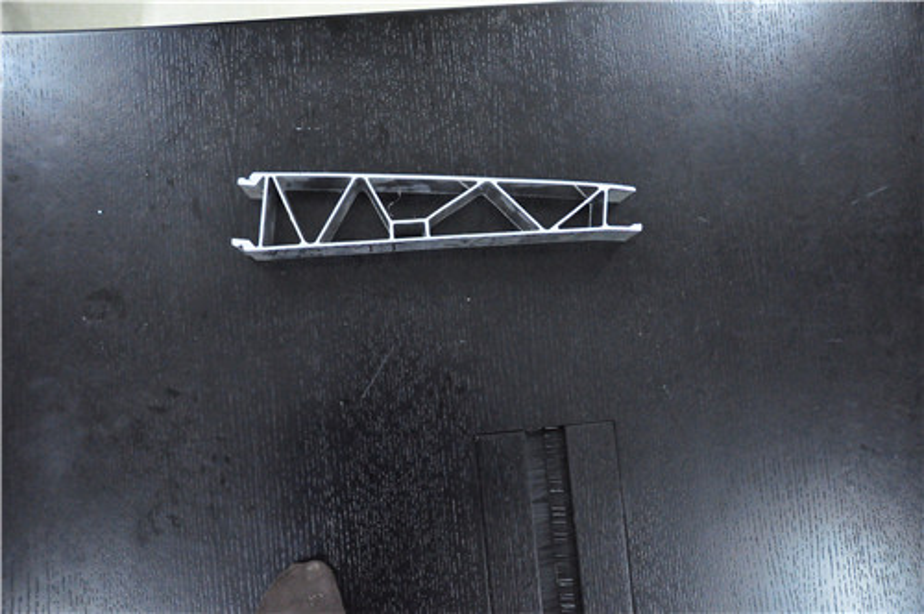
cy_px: 307
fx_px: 846
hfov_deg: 57.3
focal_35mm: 33
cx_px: 462
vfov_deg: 39.9
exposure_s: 1/30
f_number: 3.8
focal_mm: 22
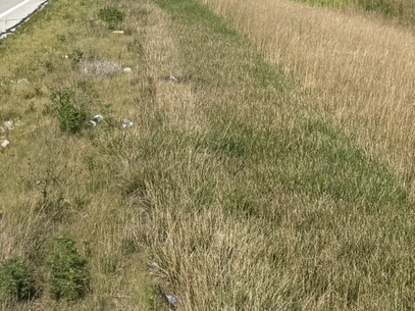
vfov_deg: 17.0
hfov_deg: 20.8
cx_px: 552
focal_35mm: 85
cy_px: -5
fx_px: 1019
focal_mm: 6.76
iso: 80
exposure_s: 1/6173
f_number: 1.78
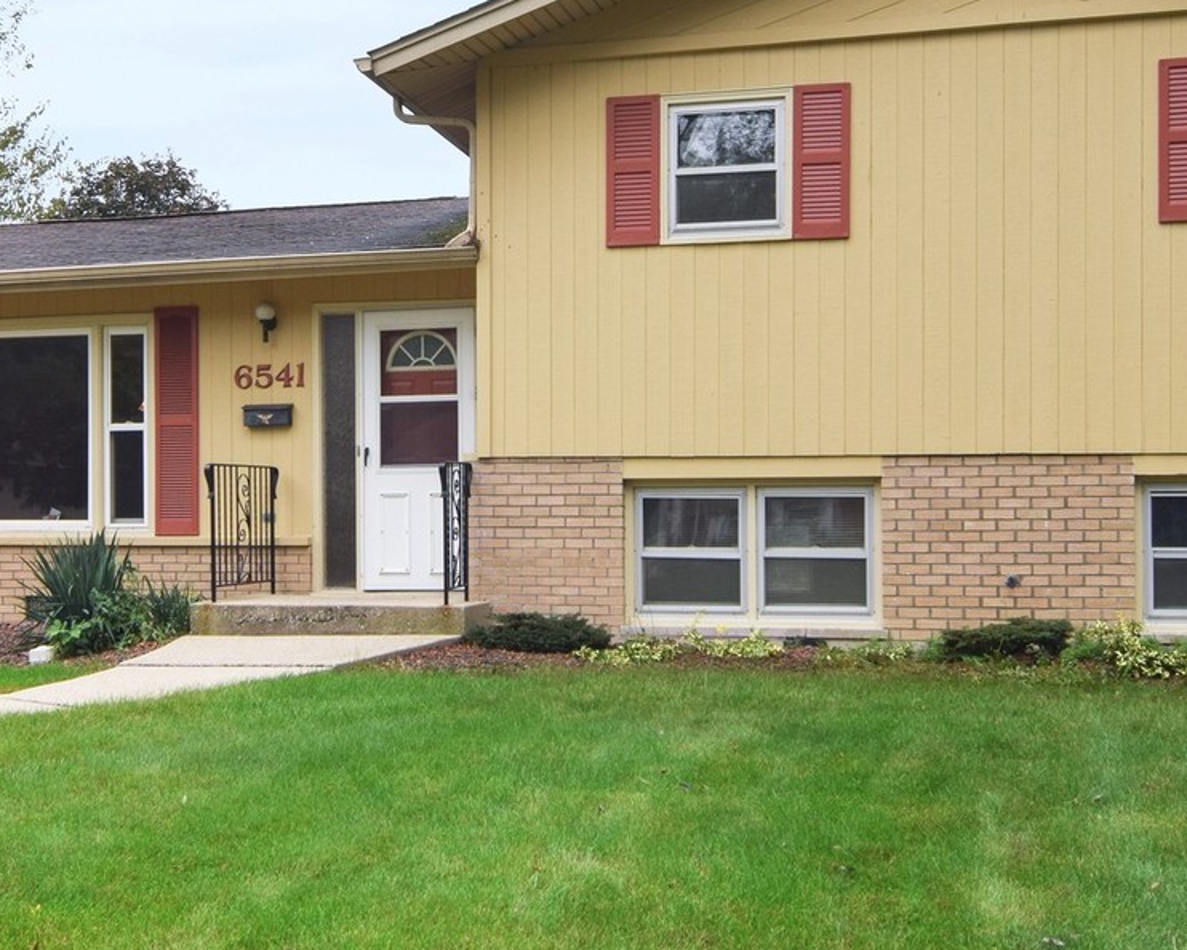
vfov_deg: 33.6
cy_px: 149
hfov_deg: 42.2
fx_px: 1511
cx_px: 384
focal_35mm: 43
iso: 100
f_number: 8
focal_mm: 14
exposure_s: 1/80
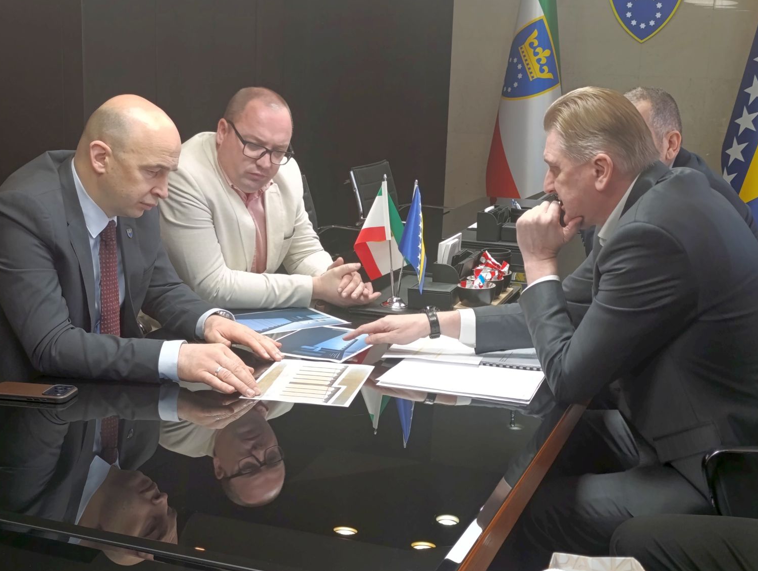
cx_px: 372
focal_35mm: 49
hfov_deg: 38.9
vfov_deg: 29.7
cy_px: 293
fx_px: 1075
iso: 500
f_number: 1.6
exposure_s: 1/99.9
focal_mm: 6.14
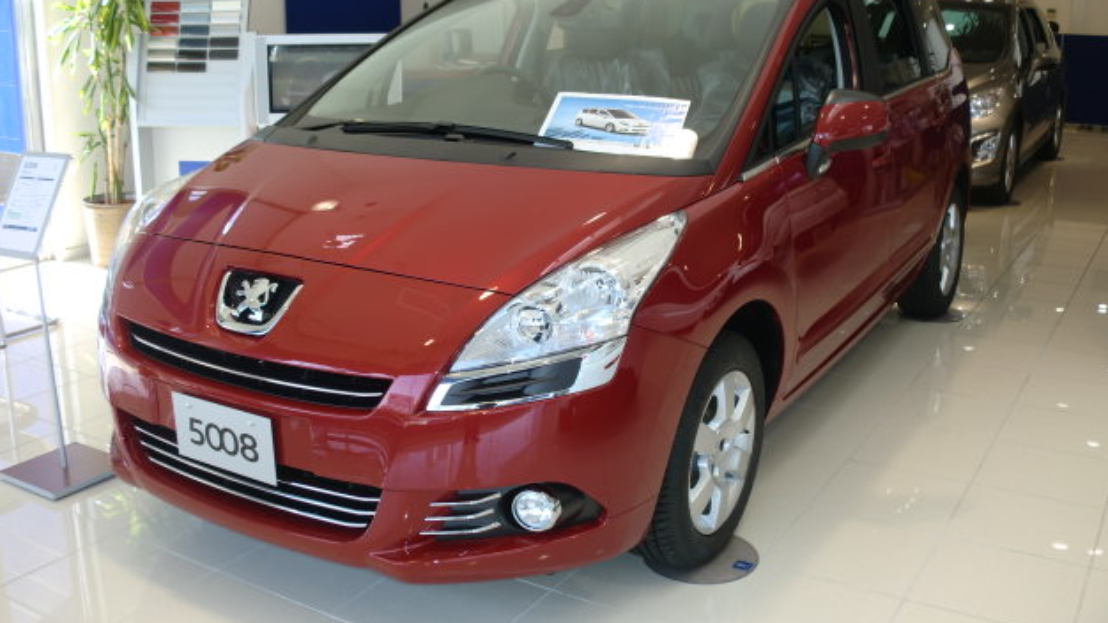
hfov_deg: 51.6
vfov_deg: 30.3
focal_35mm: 39
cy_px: 246
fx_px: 1146
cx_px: 547
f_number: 3.1
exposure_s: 1/80
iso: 64
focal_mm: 6.3
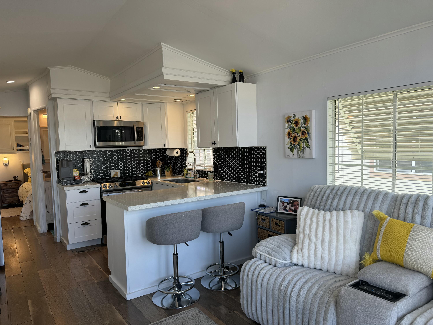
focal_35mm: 24
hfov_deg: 71.6
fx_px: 300
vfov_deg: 56.8
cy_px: 162
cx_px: 216
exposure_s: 1/174
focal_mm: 6.76
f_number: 1.78
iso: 64
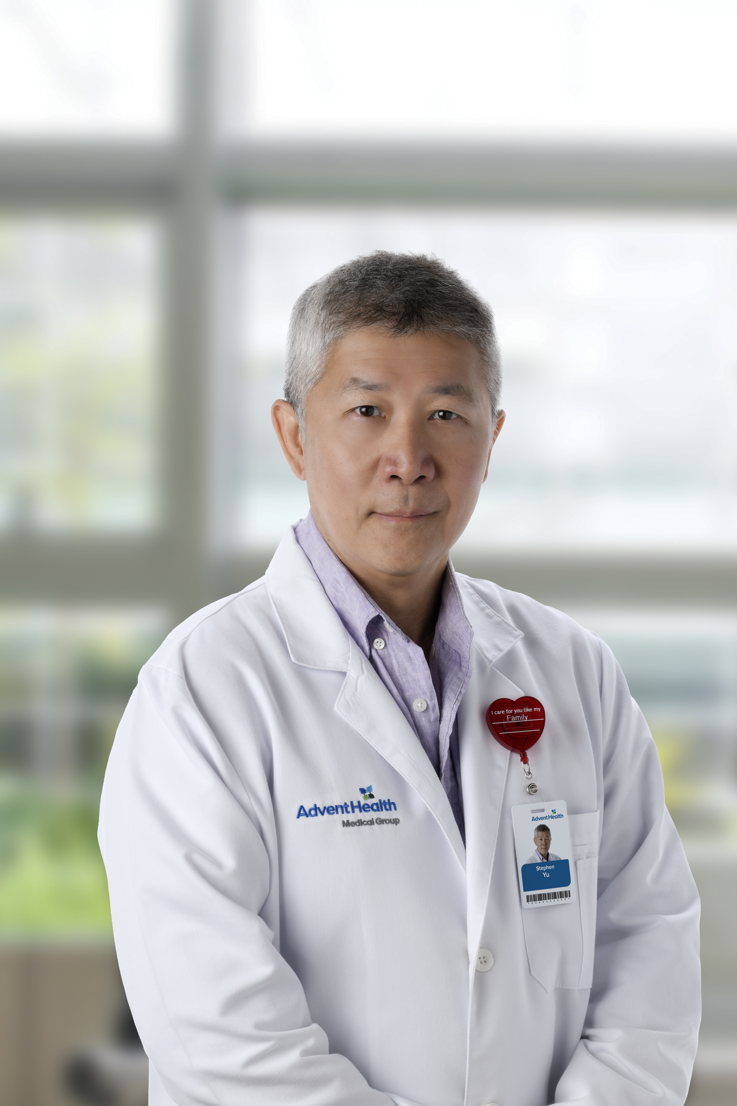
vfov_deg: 21.5
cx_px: 368
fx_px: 2917
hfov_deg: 14.4
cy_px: 553
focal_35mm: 95
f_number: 8
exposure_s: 1/160
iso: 100
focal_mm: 95
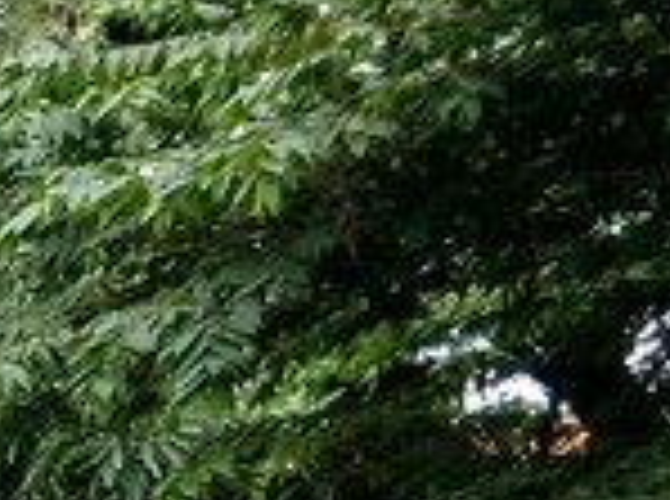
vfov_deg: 10.1
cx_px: -863
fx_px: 2703
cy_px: 793
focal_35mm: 140
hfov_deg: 11.9
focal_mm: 3.98
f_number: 1.8
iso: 20
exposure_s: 1/291
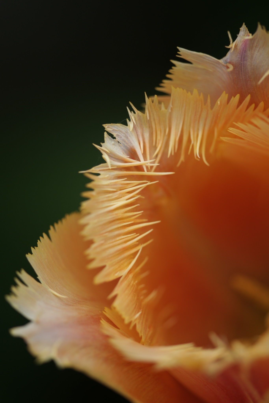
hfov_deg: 6.9
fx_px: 2242
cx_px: 134
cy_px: 202
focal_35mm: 200
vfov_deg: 10.3
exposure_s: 1/800
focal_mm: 200
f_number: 4
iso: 100
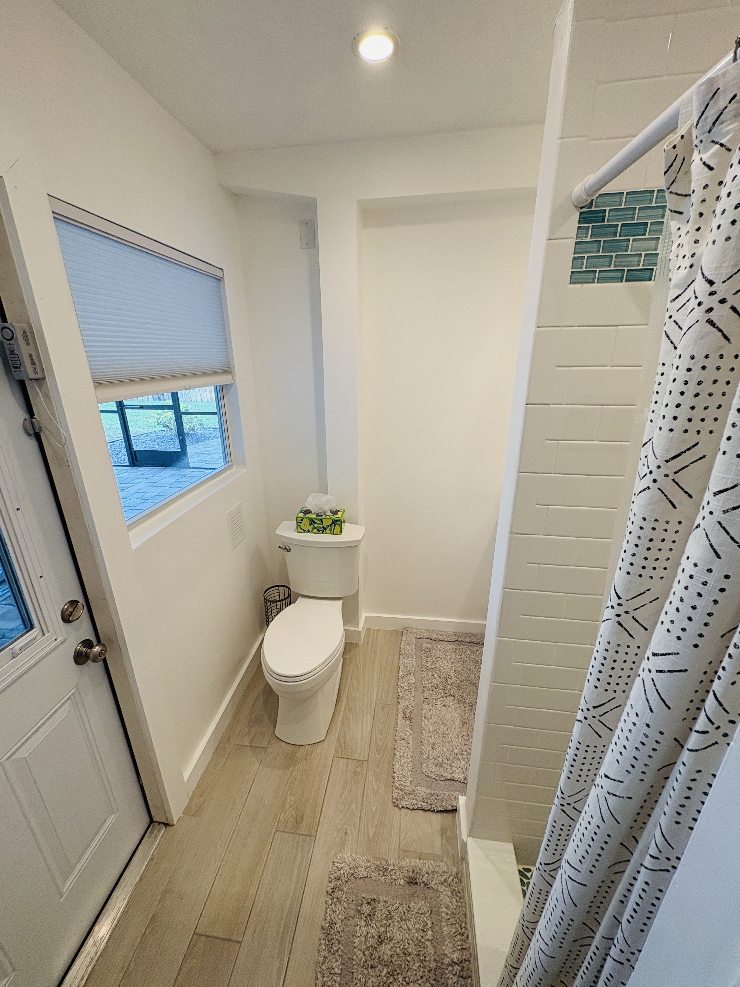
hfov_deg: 85.7
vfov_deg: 102.1
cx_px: 370
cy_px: 494
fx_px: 399
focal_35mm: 14
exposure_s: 1/120
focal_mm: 2.22
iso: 100
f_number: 2.2
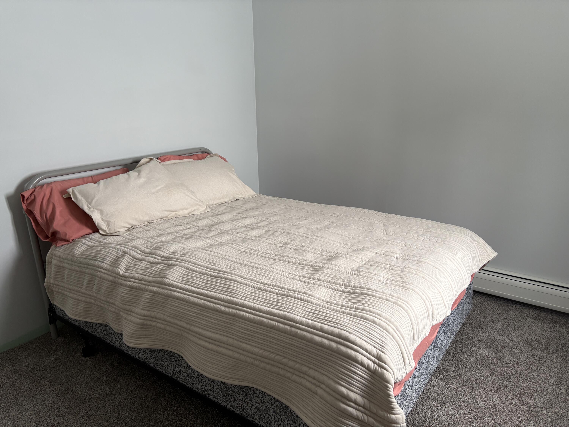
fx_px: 427
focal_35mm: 26
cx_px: 284
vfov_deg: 53.1
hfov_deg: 67.3
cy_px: 214
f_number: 1.6
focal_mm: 5.96
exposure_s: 1/82
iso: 125
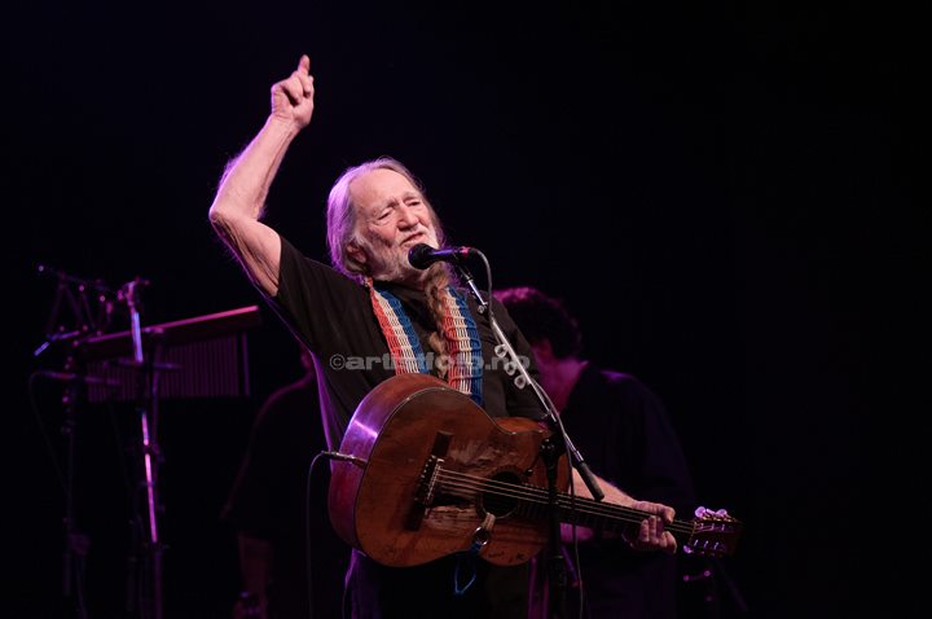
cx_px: 466
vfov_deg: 7.3
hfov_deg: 11.0
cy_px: 310
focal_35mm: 188
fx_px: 4848
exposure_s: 1/200
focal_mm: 125
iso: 250
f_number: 3.2
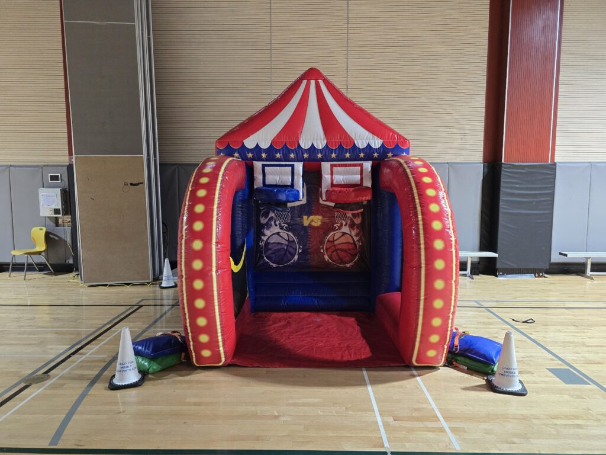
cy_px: 228
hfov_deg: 73.9
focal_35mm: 23
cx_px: 303
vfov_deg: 58.9
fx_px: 403
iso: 640
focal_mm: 6.3
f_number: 1.7
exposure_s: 1/120
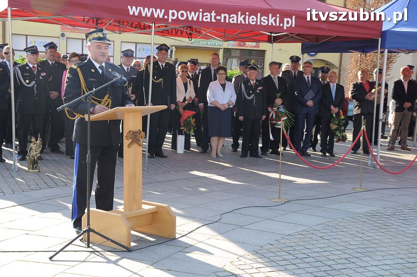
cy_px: 138
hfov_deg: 35.1
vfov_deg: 23.7
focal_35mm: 57
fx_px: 660
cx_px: 208
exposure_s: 1/200
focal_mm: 38
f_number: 7.1
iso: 400
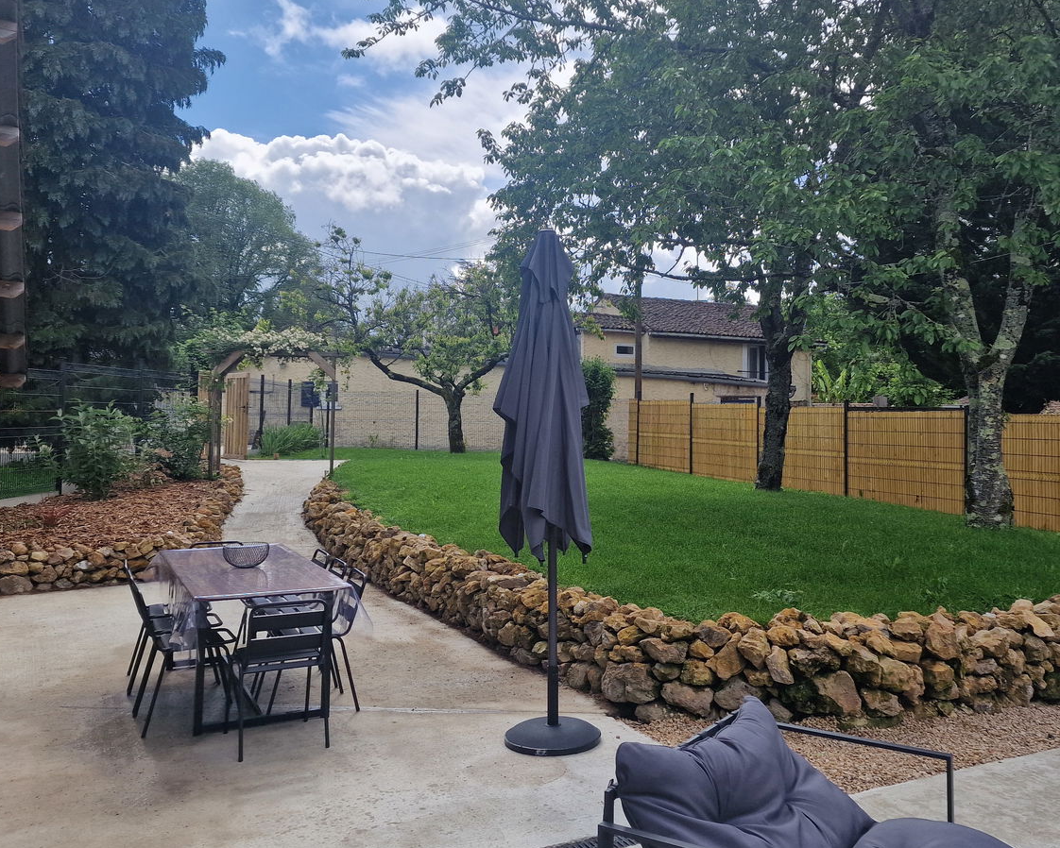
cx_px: 607
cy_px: 353
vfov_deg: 45.6
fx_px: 1004
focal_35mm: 32
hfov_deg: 55.4
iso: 50
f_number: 1.8
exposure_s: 1/1200
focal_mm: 6.4
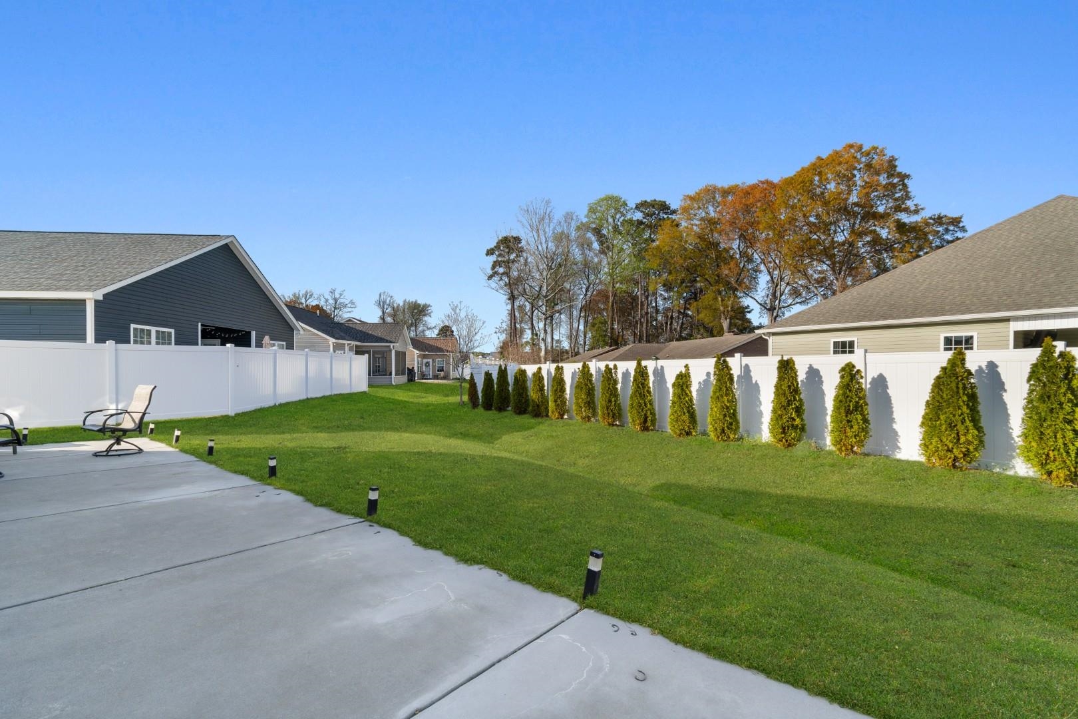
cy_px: 360
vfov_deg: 77.3
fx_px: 449
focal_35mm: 15
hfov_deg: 100.4
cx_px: 539
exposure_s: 1/320
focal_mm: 10
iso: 100
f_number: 9
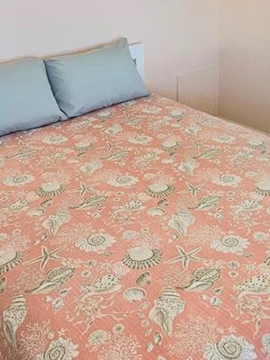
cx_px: 202
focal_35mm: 39
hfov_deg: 36.0
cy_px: 50
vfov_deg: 44.4
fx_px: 406
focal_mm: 2.2
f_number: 2.2
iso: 80
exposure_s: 1/60.2
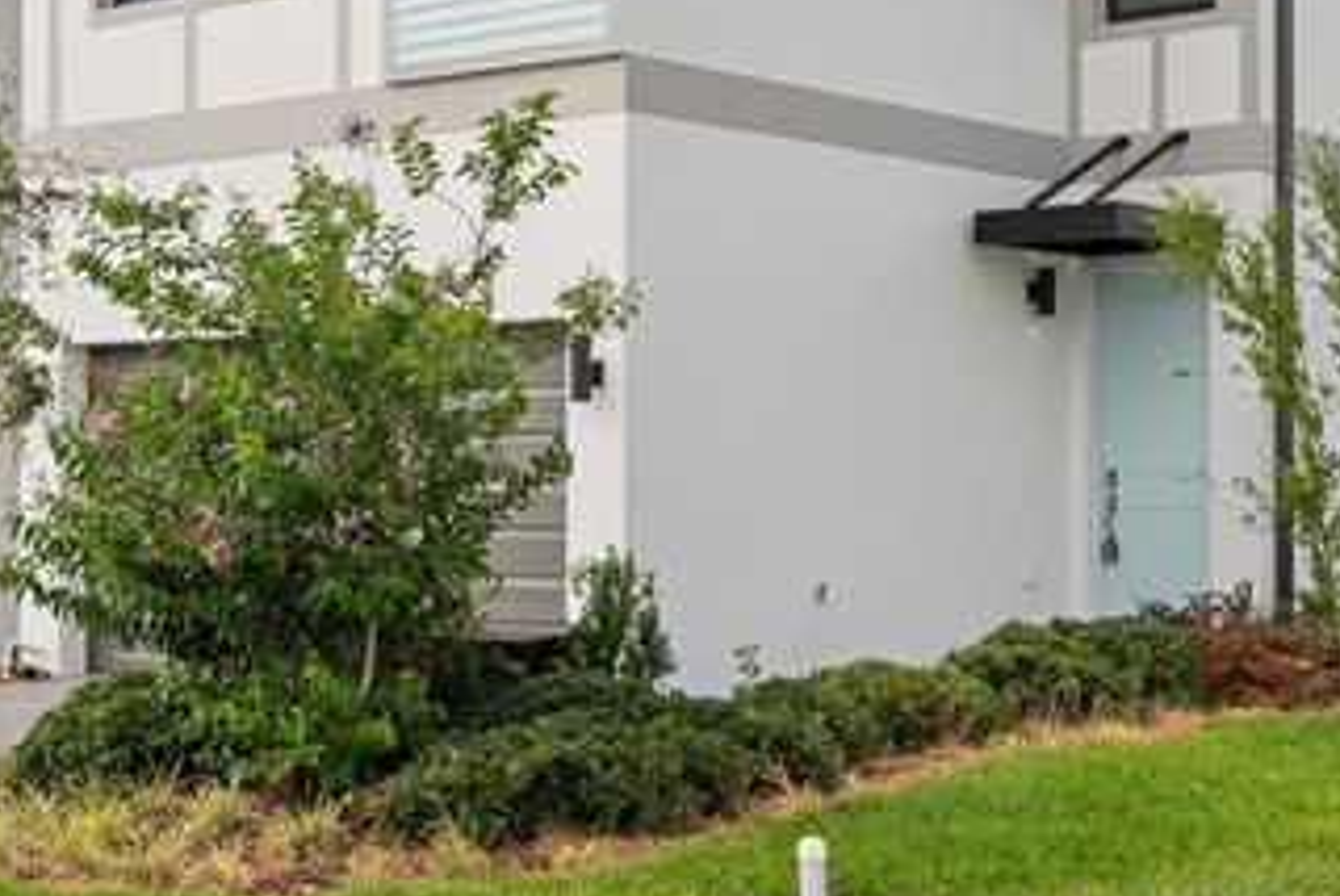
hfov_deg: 30.3
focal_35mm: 66
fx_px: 2459
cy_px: 121
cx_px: 890
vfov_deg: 20.3
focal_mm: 30
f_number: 5
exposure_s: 1/320
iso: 80
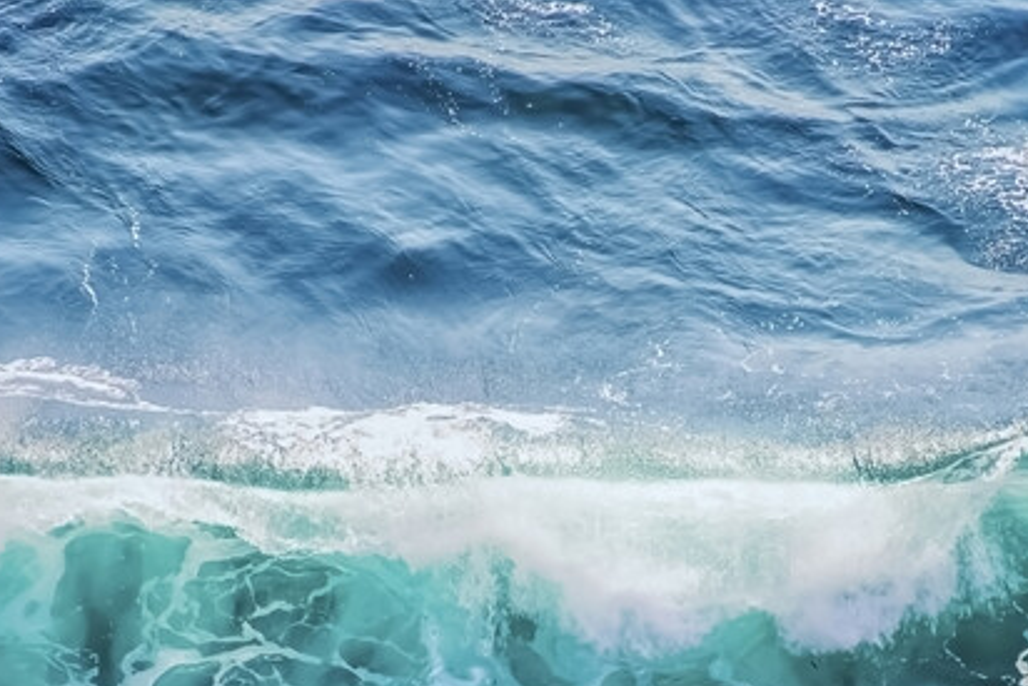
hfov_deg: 3.8
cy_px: 582
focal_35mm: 546
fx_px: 15596
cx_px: 581
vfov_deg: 2.5
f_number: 8
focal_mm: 300
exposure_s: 1/250
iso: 64
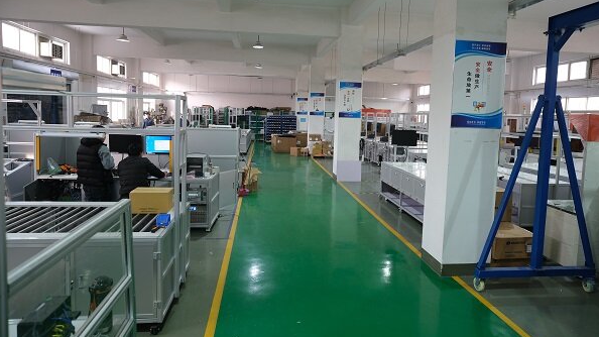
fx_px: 349
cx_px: 305
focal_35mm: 22
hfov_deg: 81.2
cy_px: 140
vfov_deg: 51.2
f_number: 2.8
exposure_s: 1/125
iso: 640
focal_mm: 13
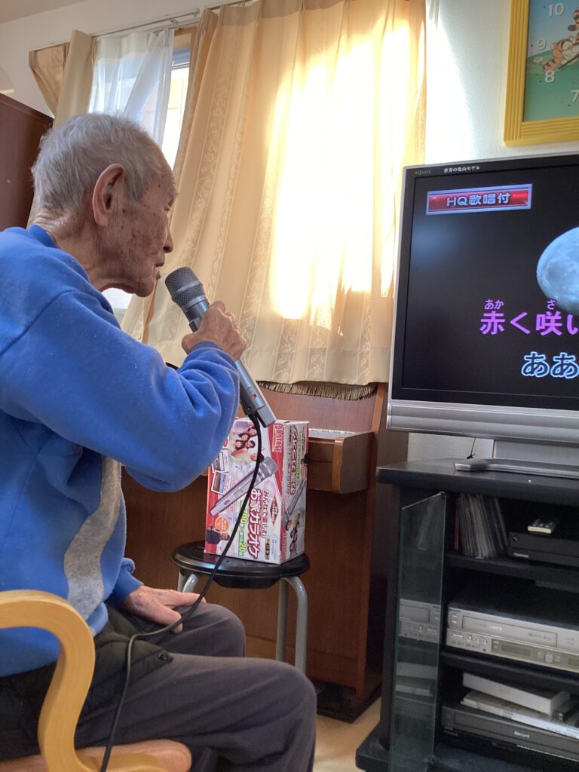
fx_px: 691
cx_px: 290
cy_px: 386
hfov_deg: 45.4
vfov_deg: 58.4
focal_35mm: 31
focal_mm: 3.3
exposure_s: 1/50
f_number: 2.4
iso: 80
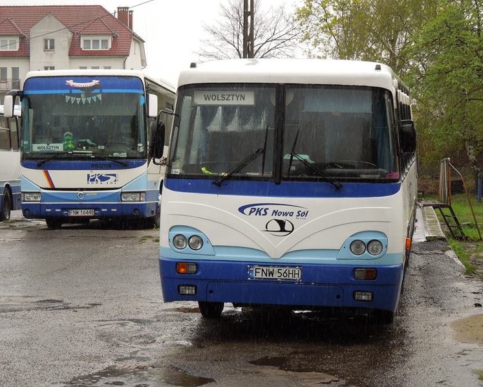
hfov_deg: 20.6
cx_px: 236
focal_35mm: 93
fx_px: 1330
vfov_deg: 16.5
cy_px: 194
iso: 360
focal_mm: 16
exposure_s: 1/200
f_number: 4.6
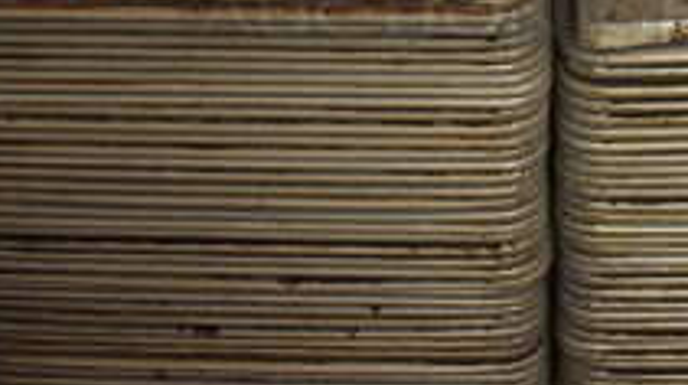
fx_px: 1494
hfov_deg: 25.5
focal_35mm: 82
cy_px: -124
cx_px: 541
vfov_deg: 14.1
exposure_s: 1/125
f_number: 3.5
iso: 2200
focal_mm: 18
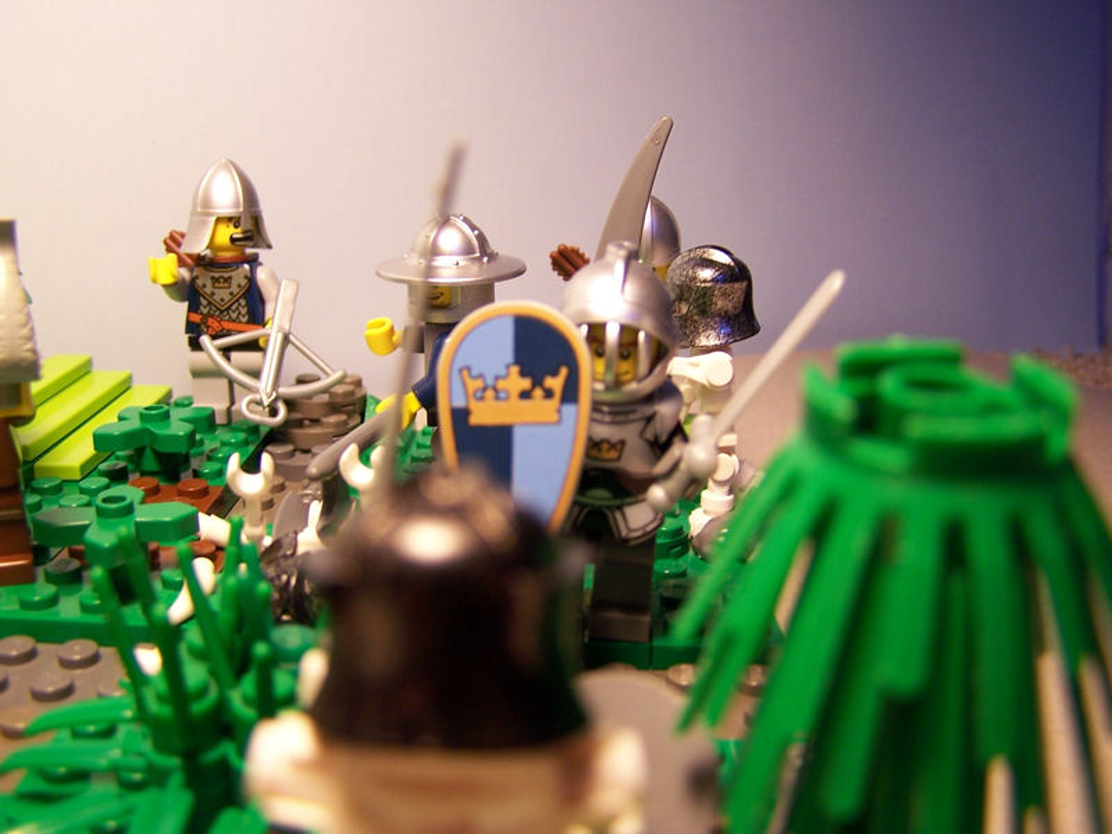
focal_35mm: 38
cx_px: 556
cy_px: 417
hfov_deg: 49.0
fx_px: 1221
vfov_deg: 37.7
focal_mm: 6.3
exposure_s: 1/30
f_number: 2.8
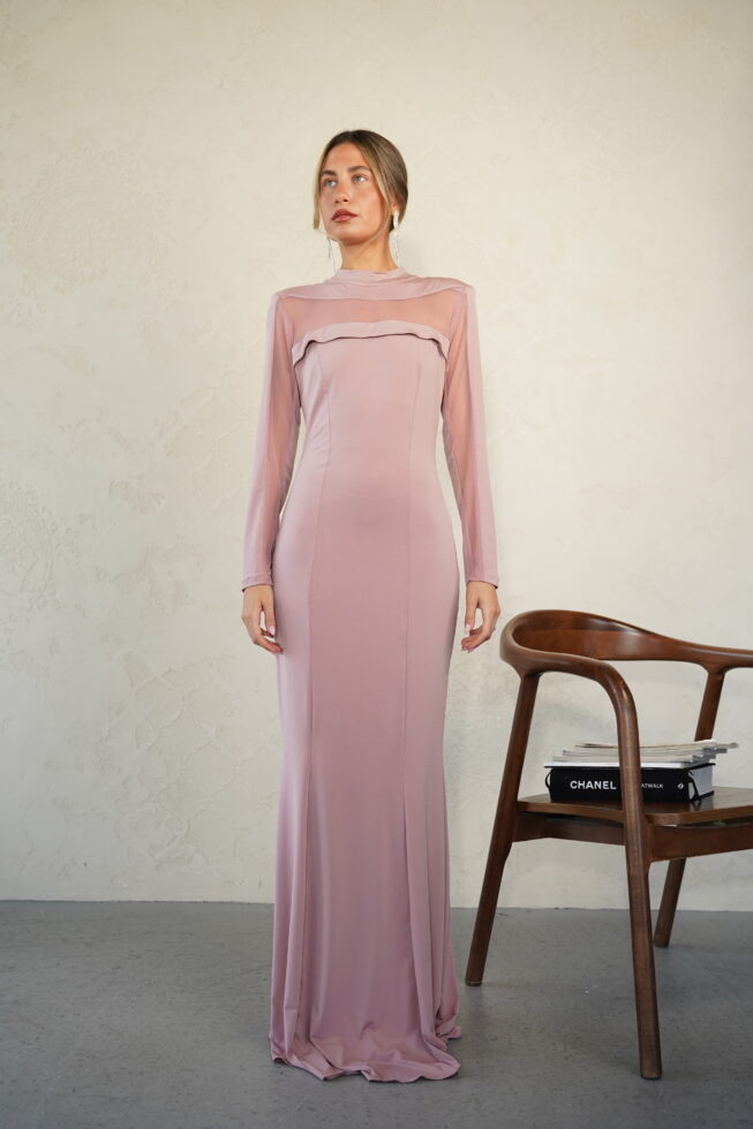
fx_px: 1193
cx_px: 376
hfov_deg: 35.0
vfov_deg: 50.7
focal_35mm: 38
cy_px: 564
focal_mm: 38
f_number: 4
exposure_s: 1/200
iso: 500
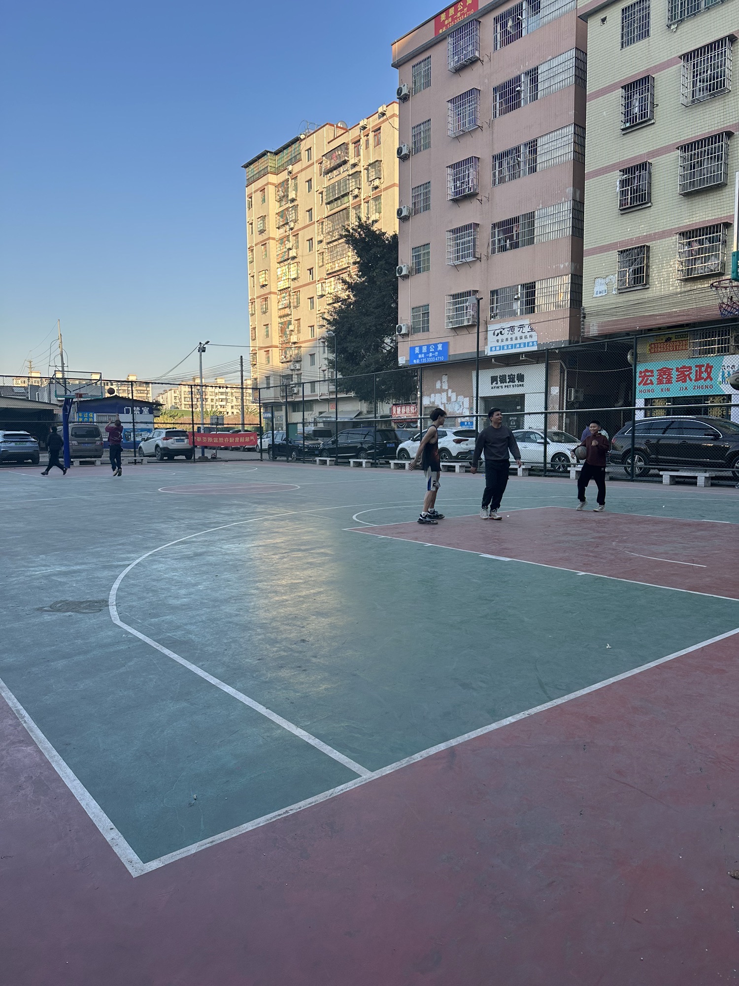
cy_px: 493
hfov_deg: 56.8
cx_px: 370
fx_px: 683
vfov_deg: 71.6
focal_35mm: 24
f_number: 1.78
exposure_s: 1/1473
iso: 80
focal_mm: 6.86
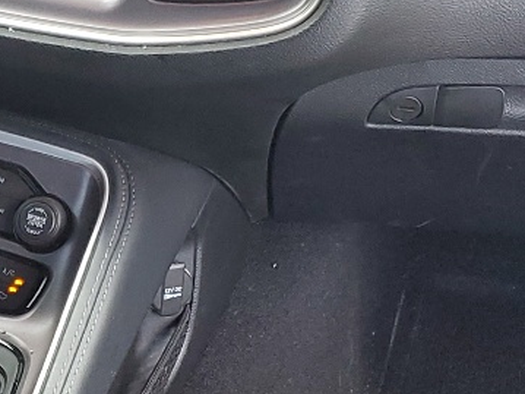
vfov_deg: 12.6
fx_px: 1759
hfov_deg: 16.2
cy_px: 391
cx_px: -120
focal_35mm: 116
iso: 82
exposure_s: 1/60.2
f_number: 1.5
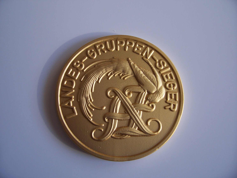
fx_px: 233
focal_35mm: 34
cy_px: 89
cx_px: 118
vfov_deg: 41.8
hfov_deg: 54.0
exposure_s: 1/45
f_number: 2.7
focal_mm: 5.6
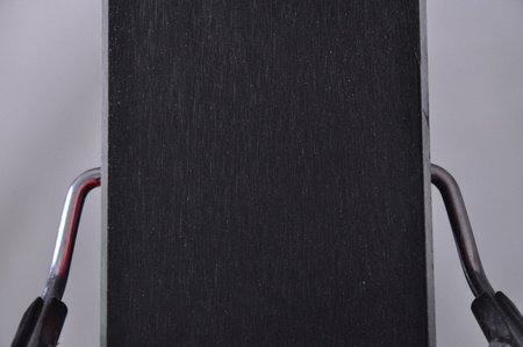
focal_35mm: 158
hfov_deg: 13.1
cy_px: 174
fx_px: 2286
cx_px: 262
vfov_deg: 8.7
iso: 3200
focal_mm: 105
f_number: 9.5
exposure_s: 1/125
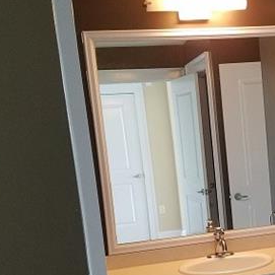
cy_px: 217
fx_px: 584
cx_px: 277
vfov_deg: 26.0
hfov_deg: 25.2
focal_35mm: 65
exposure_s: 1/20
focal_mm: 4.2
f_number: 1.7
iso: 250
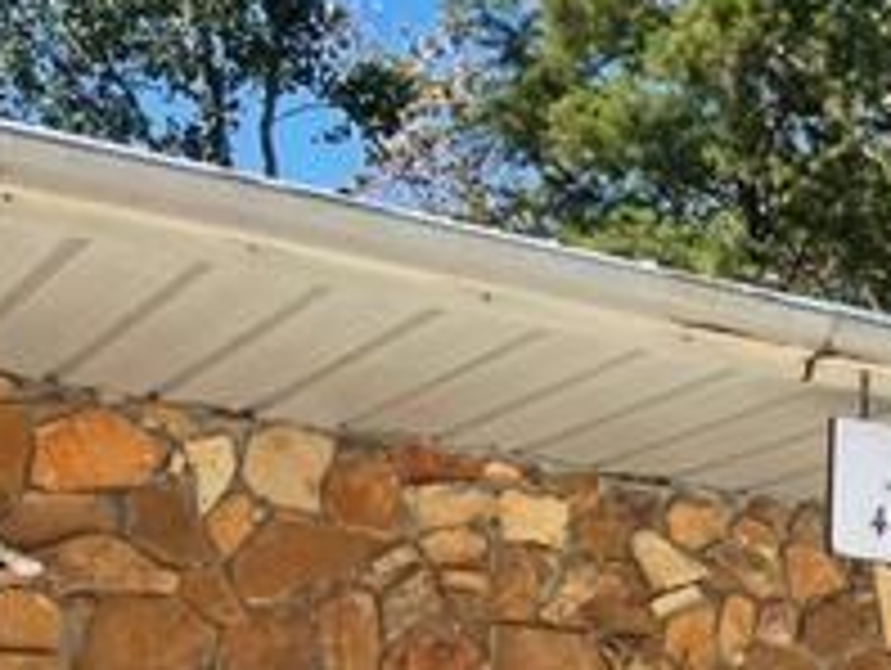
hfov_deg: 19.7
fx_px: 2165
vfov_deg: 16.8
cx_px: 1390
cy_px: 814
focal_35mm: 84
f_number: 1.6
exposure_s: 1/3040
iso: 32
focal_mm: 4.2
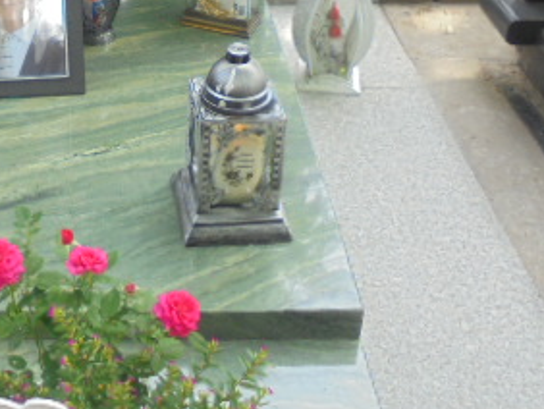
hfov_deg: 31.6
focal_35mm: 59
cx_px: 93
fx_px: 928
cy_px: -17
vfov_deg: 23.6
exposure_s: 1/80
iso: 100
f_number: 3.5
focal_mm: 4.6
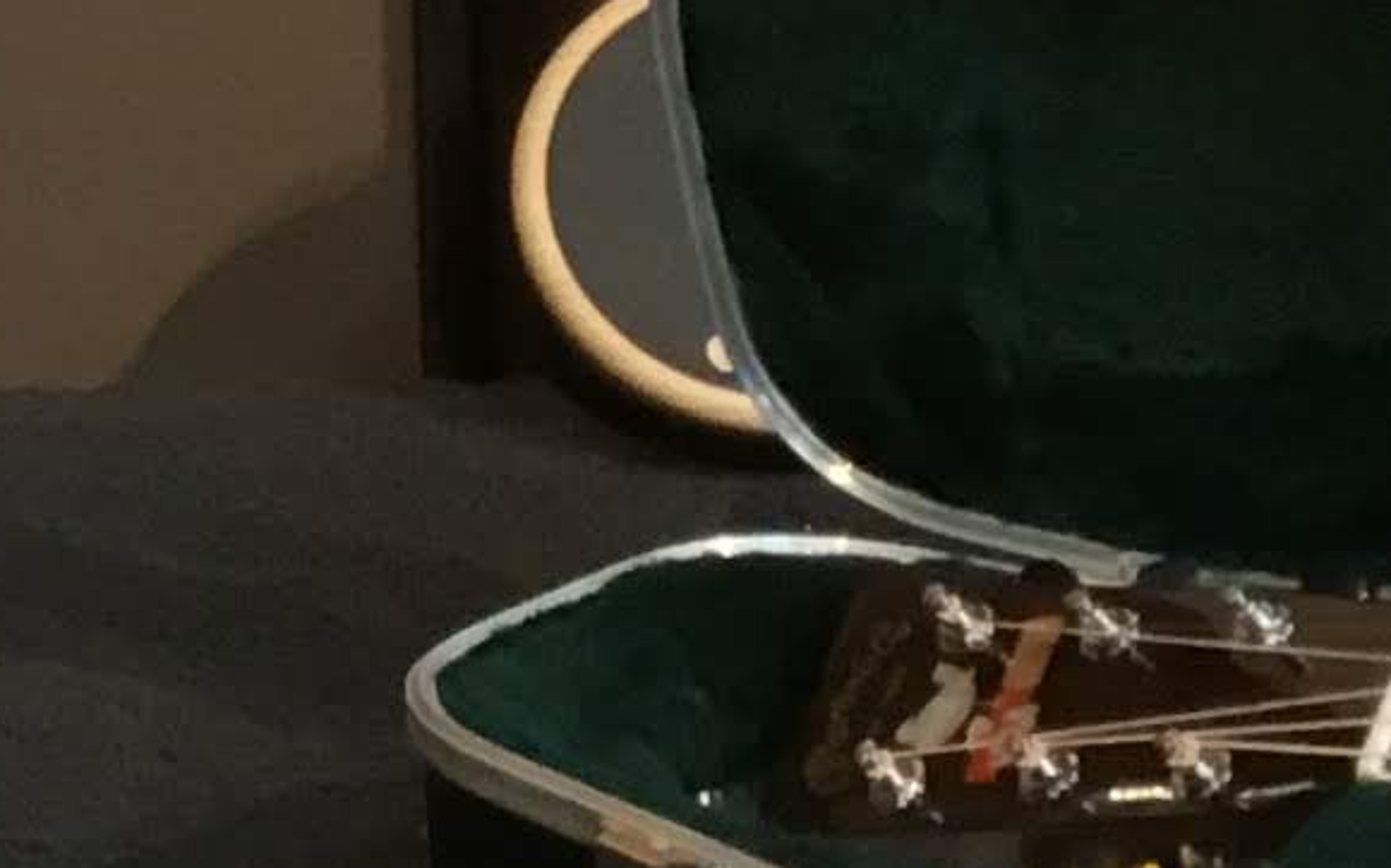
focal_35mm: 185
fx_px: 7010
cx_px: -1166
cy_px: -868
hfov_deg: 10.6
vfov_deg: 6.9
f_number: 2.4
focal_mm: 3.3
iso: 80
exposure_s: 1/30
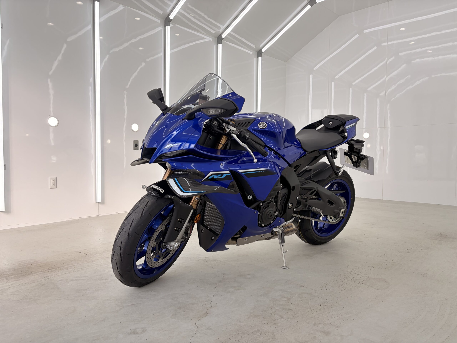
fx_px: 343
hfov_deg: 67.3
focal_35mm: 26
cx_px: 228
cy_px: 172
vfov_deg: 53.1
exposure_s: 1/298
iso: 50
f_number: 1.6
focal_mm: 5.96
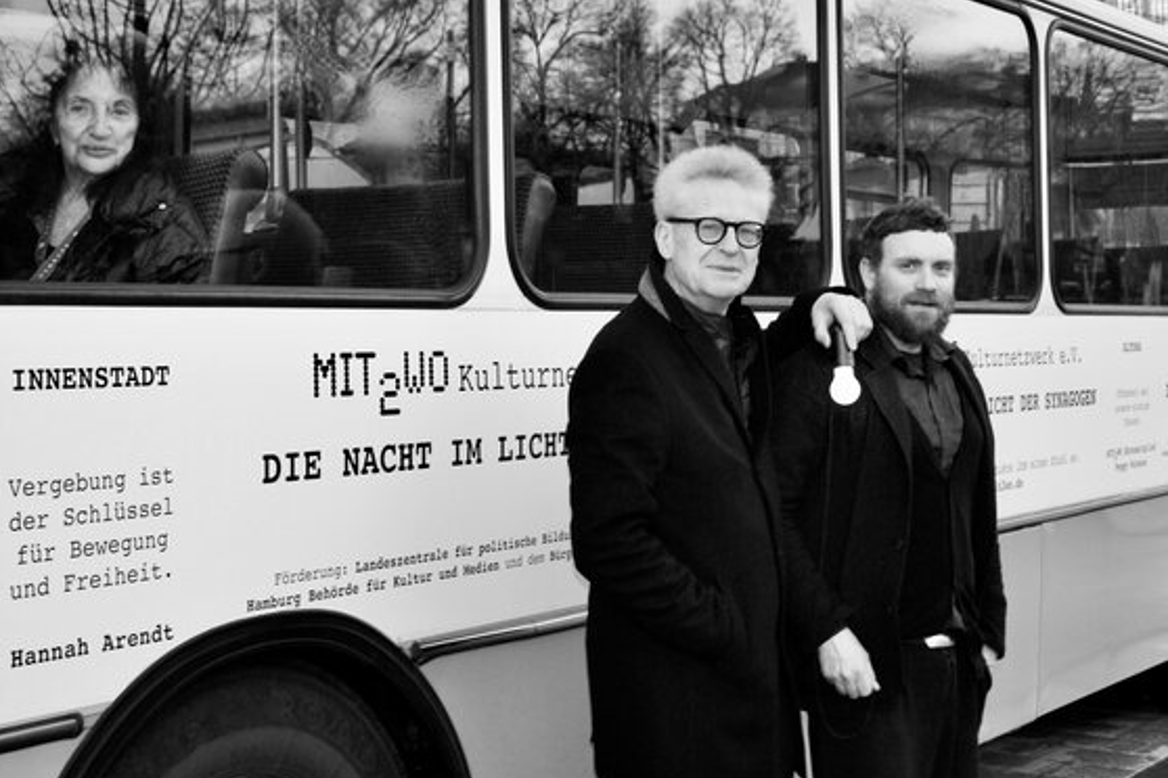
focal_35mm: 63
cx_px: 642
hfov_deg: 32.1
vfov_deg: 21.7
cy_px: 380
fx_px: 2031
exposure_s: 1/60
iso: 400
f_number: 4.5
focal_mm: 35
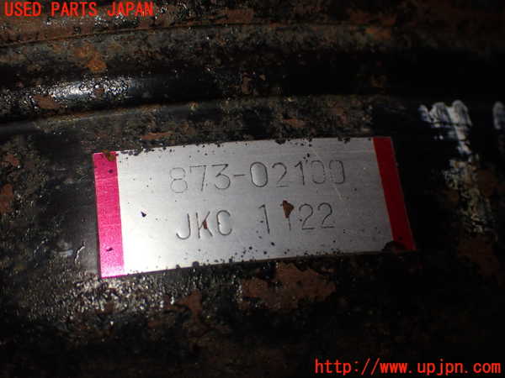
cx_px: 252
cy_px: 189
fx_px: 729
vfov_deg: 29.1
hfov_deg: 38.2
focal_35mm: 50
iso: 250
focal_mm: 9.01
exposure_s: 1/200
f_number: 3.2
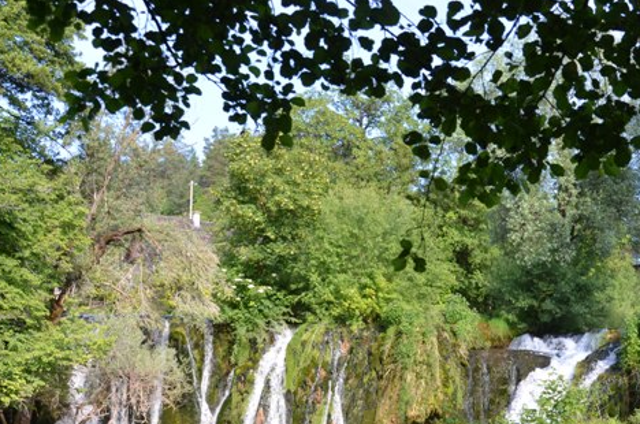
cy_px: 357
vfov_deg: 24.5
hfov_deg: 36.1
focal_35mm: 54
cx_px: 490
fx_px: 955
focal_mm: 21
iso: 200
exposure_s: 1/200
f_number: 7.1
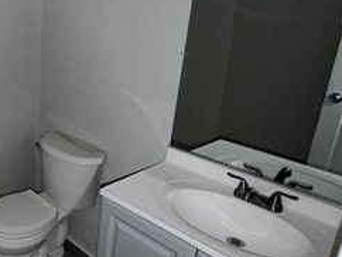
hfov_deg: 41.9
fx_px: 366
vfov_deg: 38.6
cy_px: 106
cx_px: -16
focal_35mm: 37
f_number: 2.2
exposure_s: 1/30
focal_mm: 2.22
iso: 160
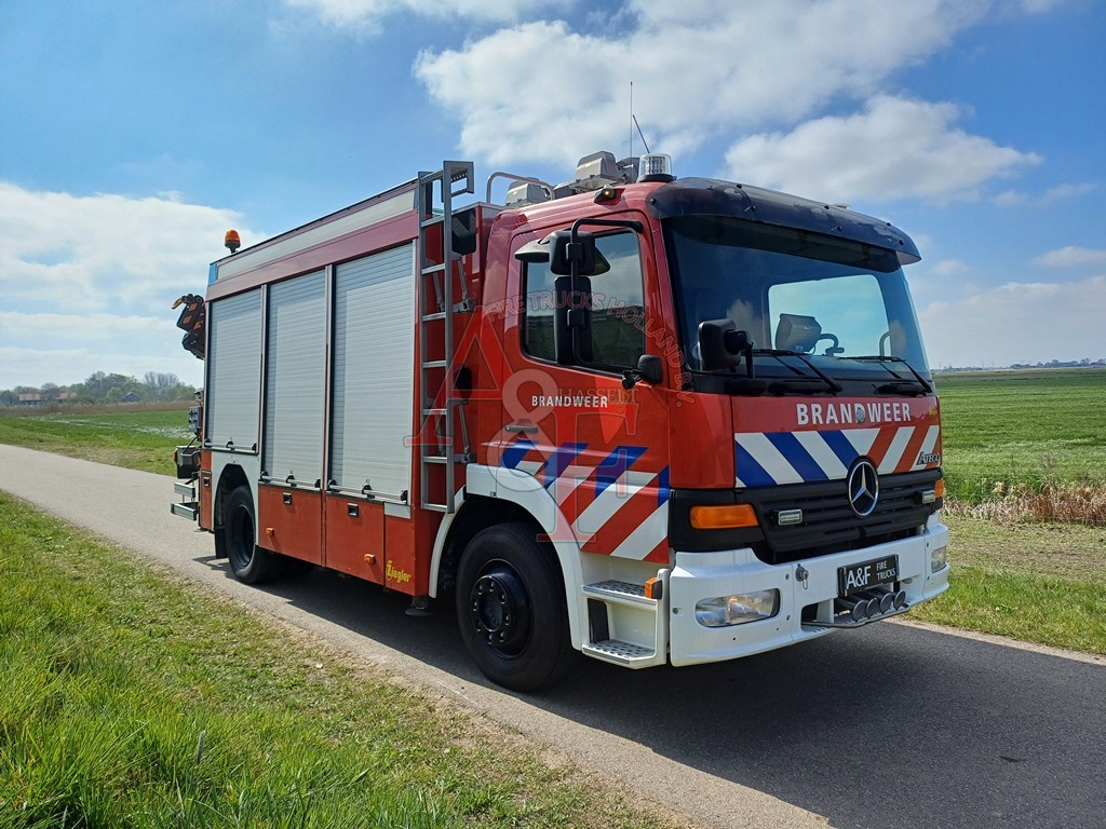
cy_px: 414
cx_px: 553
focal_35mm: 25
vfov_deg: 54.9
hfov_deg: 69.4
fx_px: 799
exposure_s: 1/1460
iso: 50
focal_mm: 4.65
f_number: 1.8
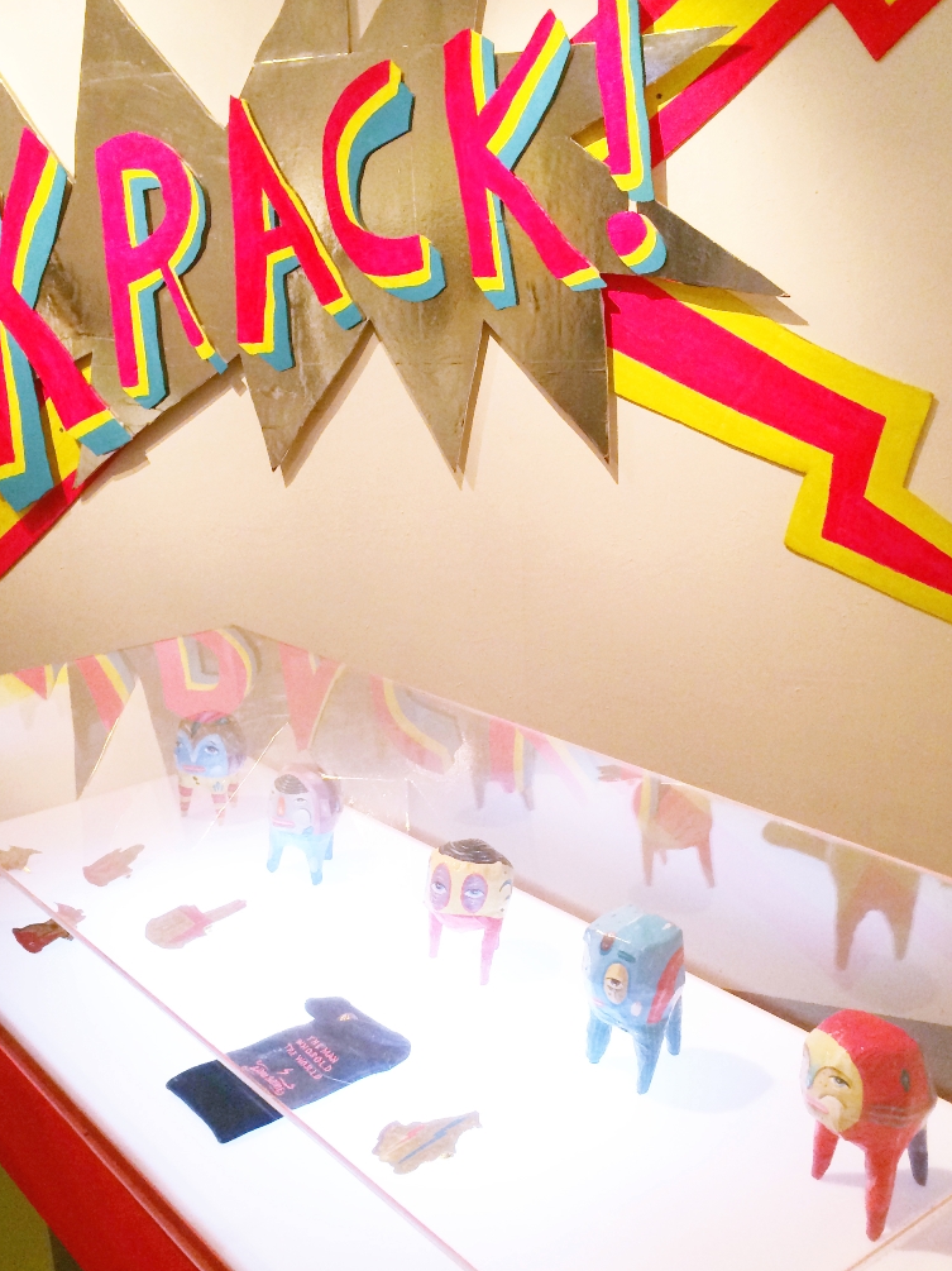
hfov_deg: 36.8
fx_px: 1431
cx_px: 458
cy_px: 706
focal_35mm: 39
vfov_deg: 47.8
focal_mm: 4.12
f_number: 2.2
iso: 50
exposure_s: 1/30
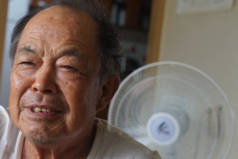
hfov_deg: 24.7
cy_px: 89
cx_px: 84
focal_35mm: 82
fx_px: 542
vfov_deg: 16.7
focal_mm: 45
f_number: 4
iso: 640
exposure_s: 1/160
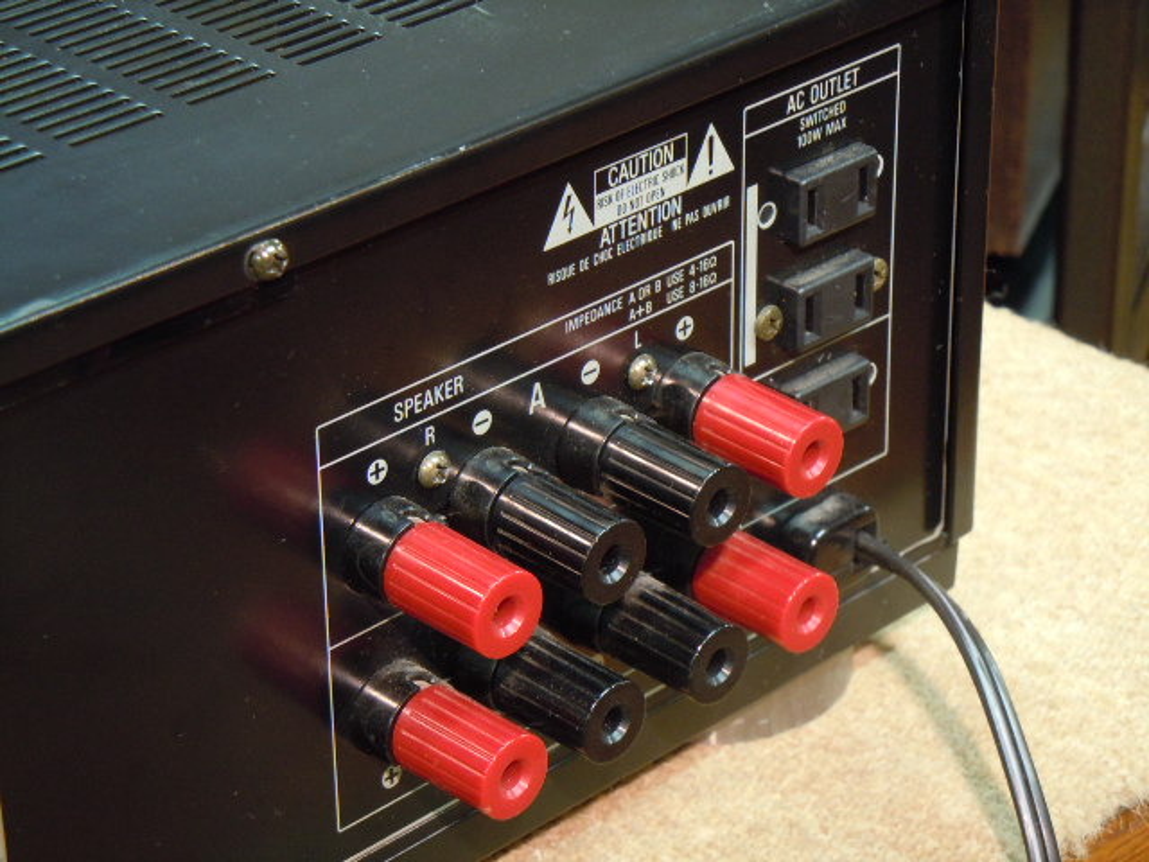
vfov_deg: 14.5
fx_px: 3386
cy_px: 431
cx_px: 574
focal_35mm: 102
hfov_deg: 19.3
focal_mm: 18.3
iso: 400
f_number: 4.5
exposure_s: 1/6
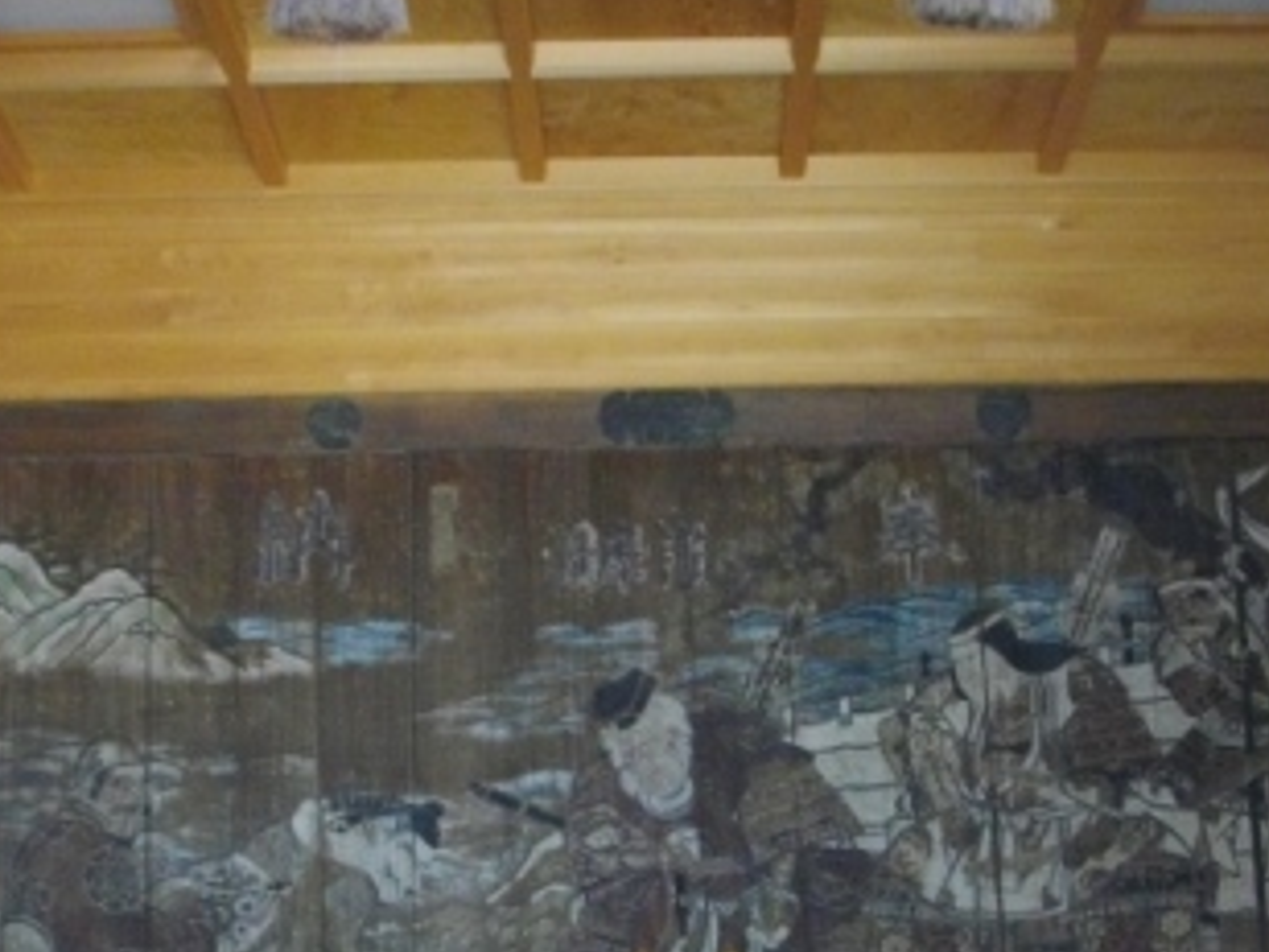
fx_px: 1906
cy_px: 752
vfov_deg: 27.5
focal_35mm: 52
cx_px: 705
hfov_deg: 36.8
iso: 366
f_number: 2.9
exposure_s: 1/100
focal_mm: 5.7
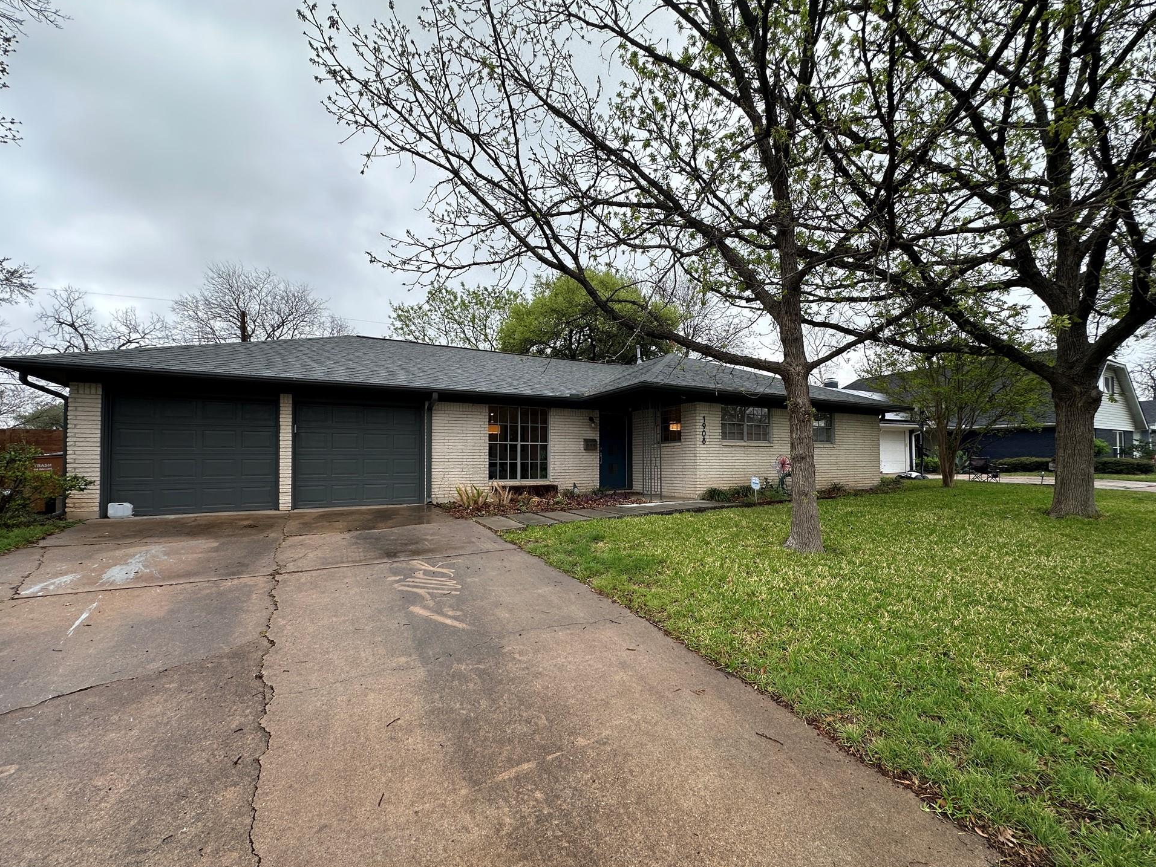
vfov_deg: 81.7
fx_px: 501
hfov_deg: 98.2
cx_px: 580
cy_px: 450
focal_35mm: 15
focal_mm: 2.22
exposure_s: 1/146
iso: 40
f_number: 2.2
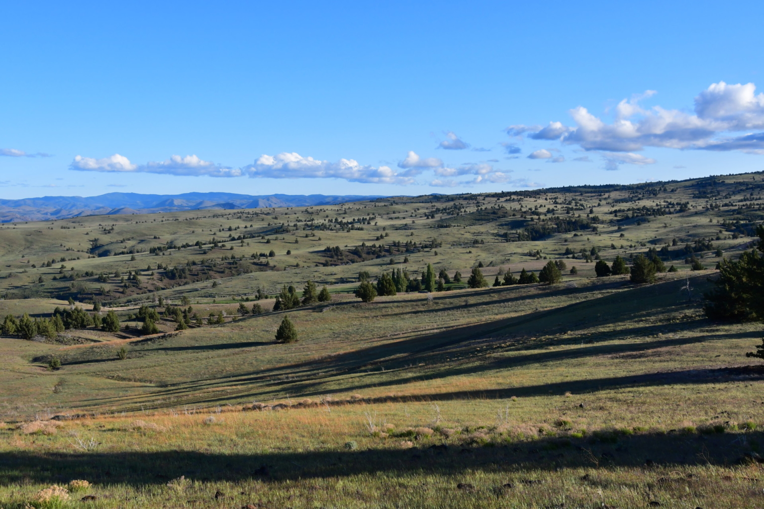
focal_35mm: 37
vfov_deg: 35.9
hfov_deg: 51.9
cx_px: 382
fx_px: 785
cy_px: 254
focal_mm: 25
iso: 640
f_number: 13
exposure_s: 1/800
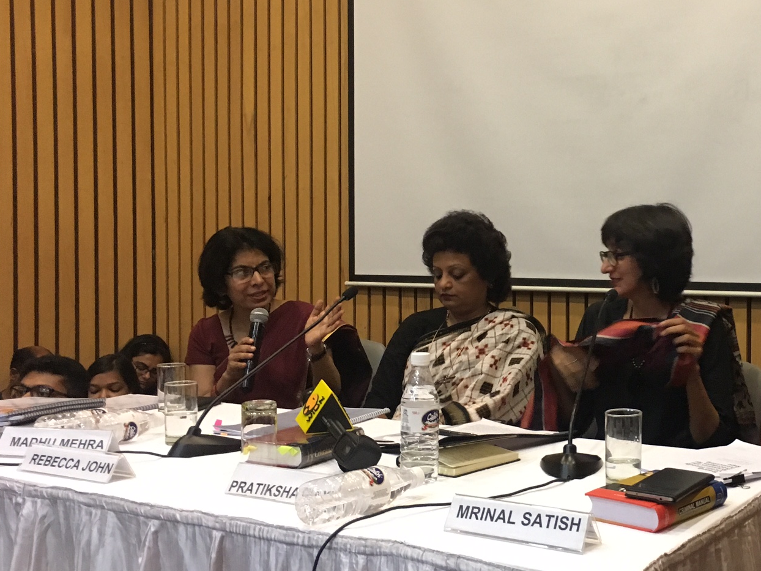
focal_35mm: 47
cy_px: 255
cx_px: 600
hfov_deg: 39.0
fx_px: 1033
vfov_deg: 30.9
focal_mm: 4.15
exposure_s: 1/20
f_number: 2.2
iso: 200
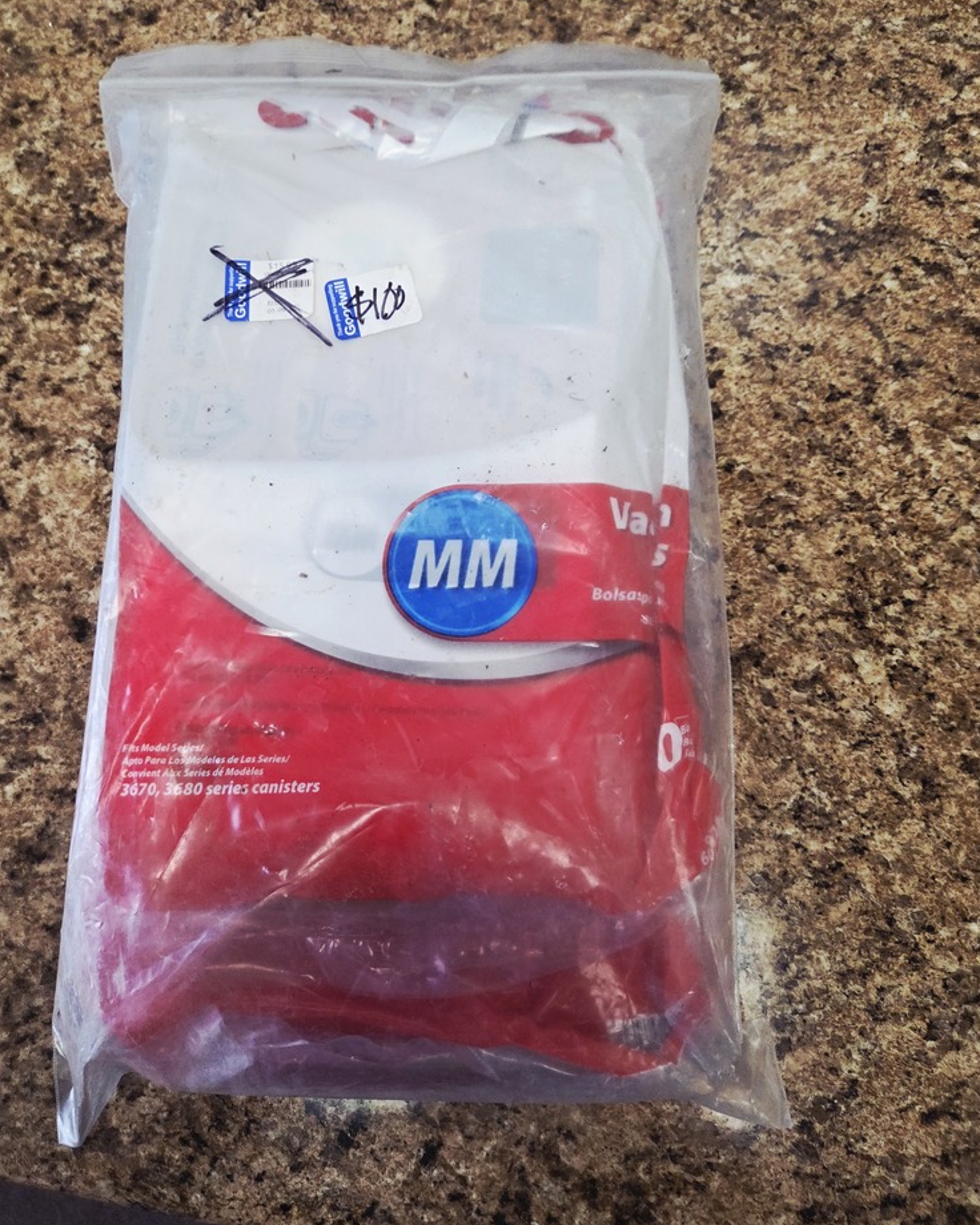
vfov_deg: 68.1
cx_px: 475
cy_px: 603
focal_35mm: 25
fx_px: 906
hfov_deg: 56.8
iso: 320
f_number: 1.8
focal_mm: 5.4
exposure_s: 1/120
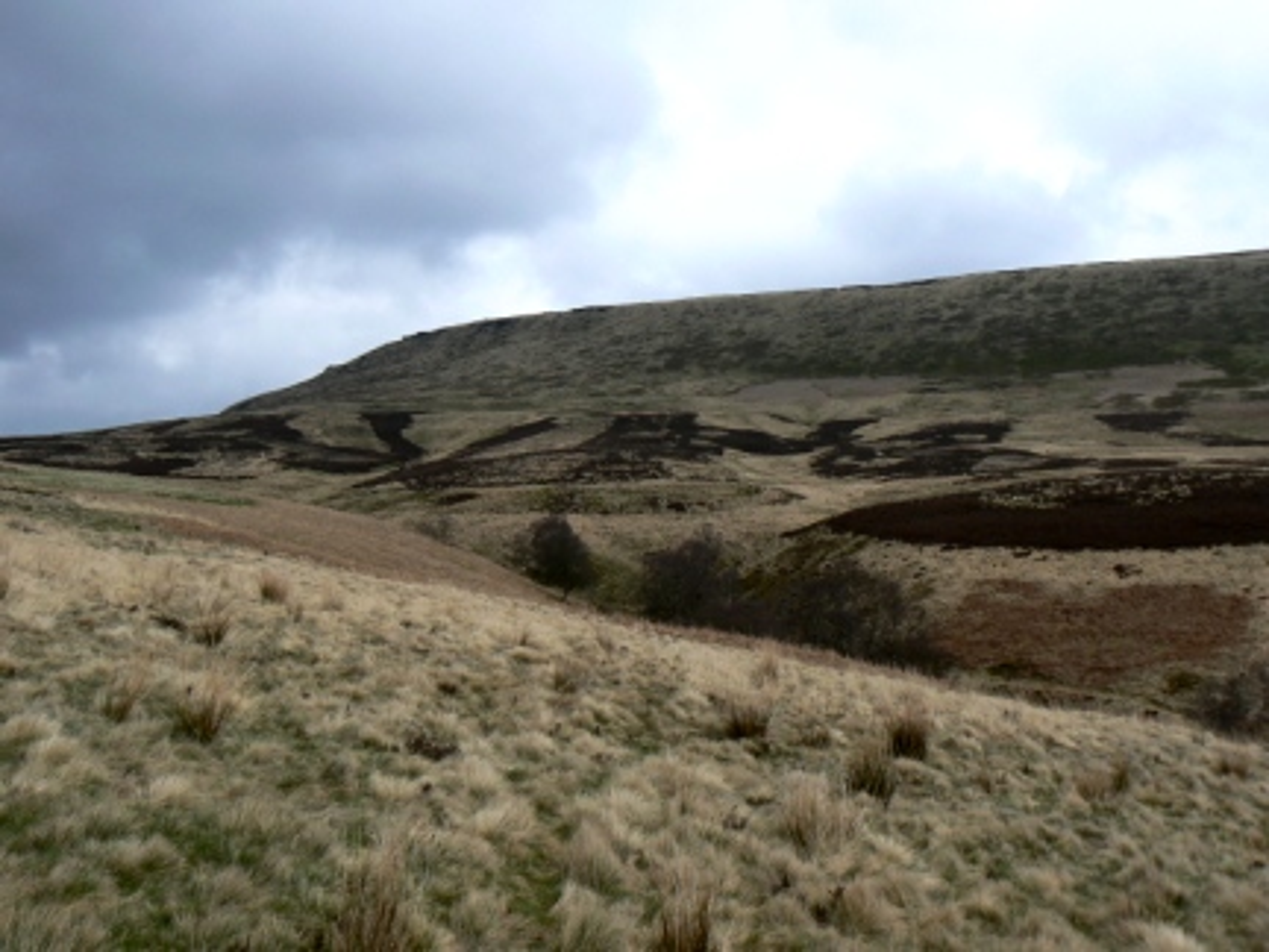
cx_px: 634
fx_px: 1320
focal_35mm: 36
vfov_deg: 39.7
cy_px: 476
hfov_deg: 51.4
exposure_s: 1/160
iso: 80
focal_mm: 6
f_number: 5.6
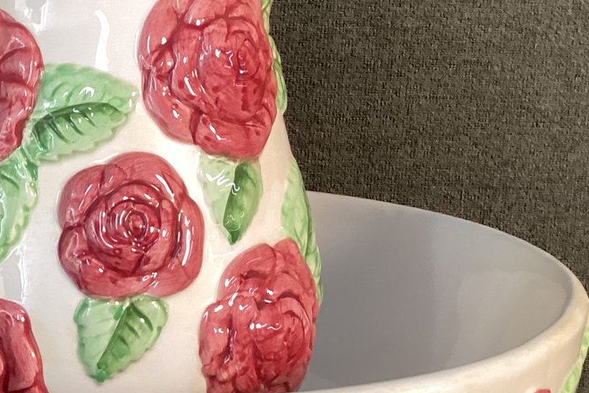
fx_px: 1211
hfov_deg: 26.2
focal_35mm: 74
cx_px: 36
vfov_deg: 18.4
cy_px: 209
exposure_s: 1/60
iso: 200
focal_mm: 3.3
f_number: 2.4
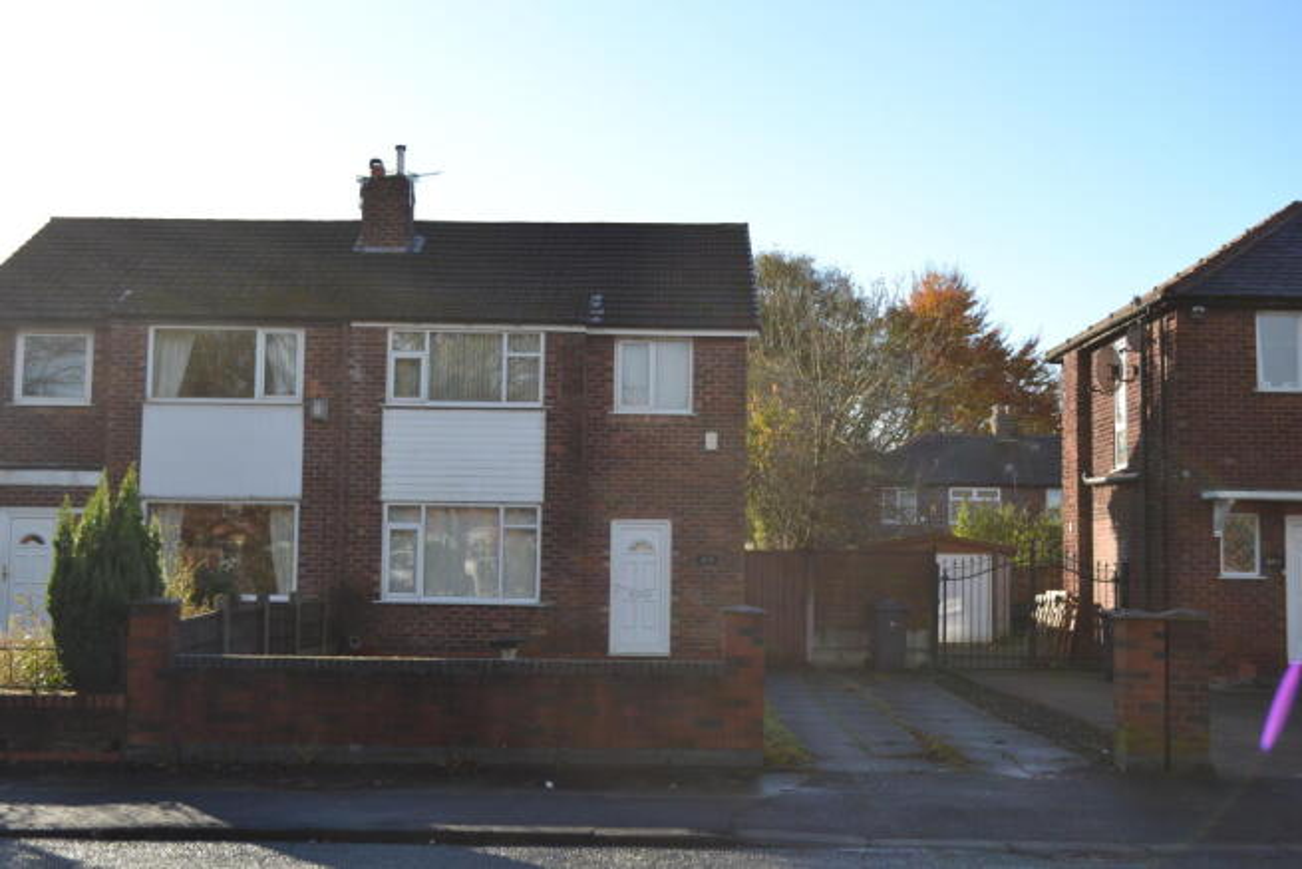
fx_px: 1573
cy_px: 434
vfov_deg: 30.9
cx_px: 651
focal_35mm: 44
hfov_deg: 45.0
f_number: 5.6
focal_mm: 29
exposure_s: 1/200
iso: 100
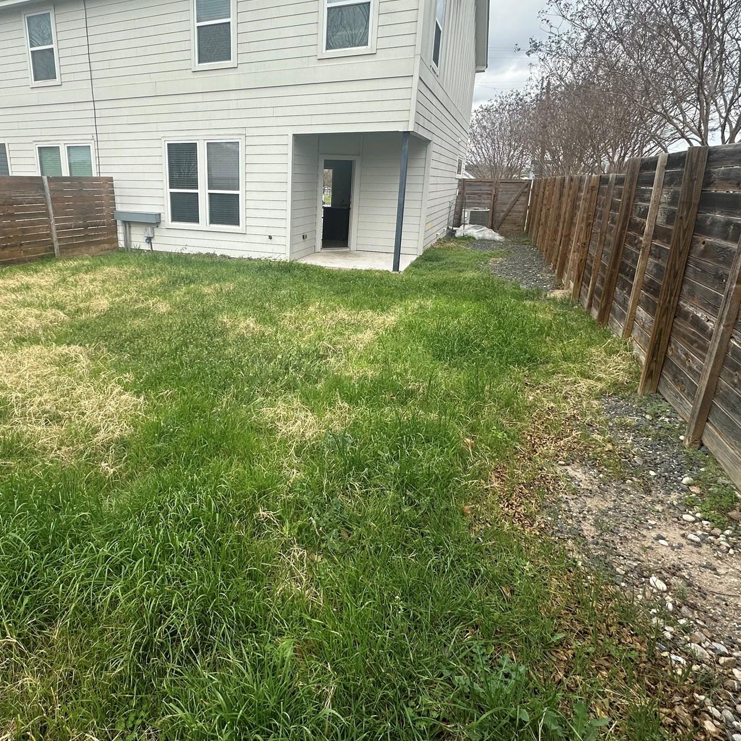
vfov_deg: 74.3
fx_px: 484
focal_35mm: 20
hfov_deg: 73.4
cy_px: 313
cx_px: 273
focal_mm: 2.22
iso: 40
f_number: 2.2
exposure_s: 1/711
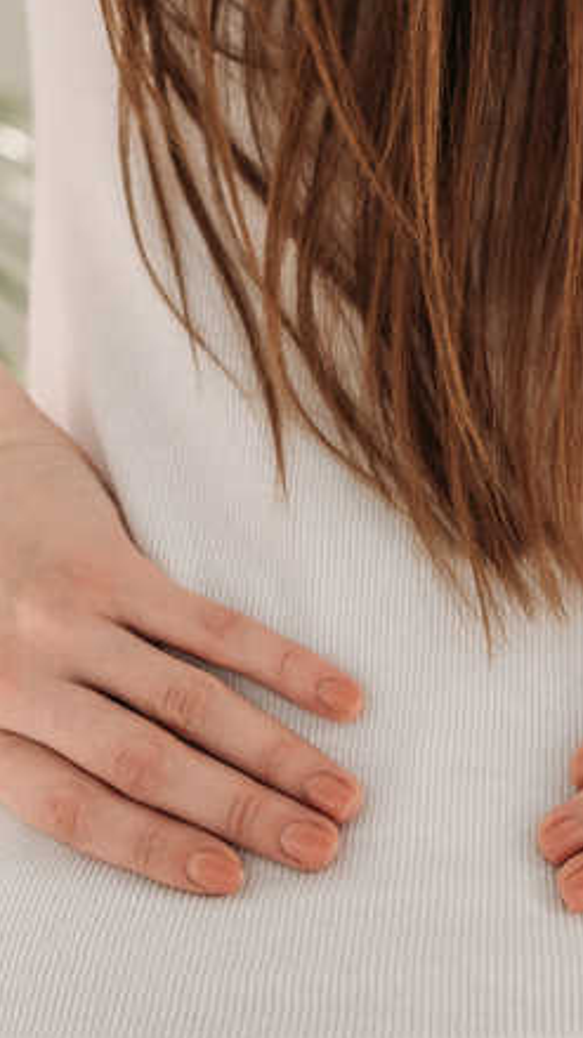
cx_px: 402
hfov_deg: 10.2
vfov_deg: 17.9
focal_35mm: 119
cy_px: 761
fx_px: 3275
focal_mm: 50
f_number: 3.5
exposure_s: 1/320
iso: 64
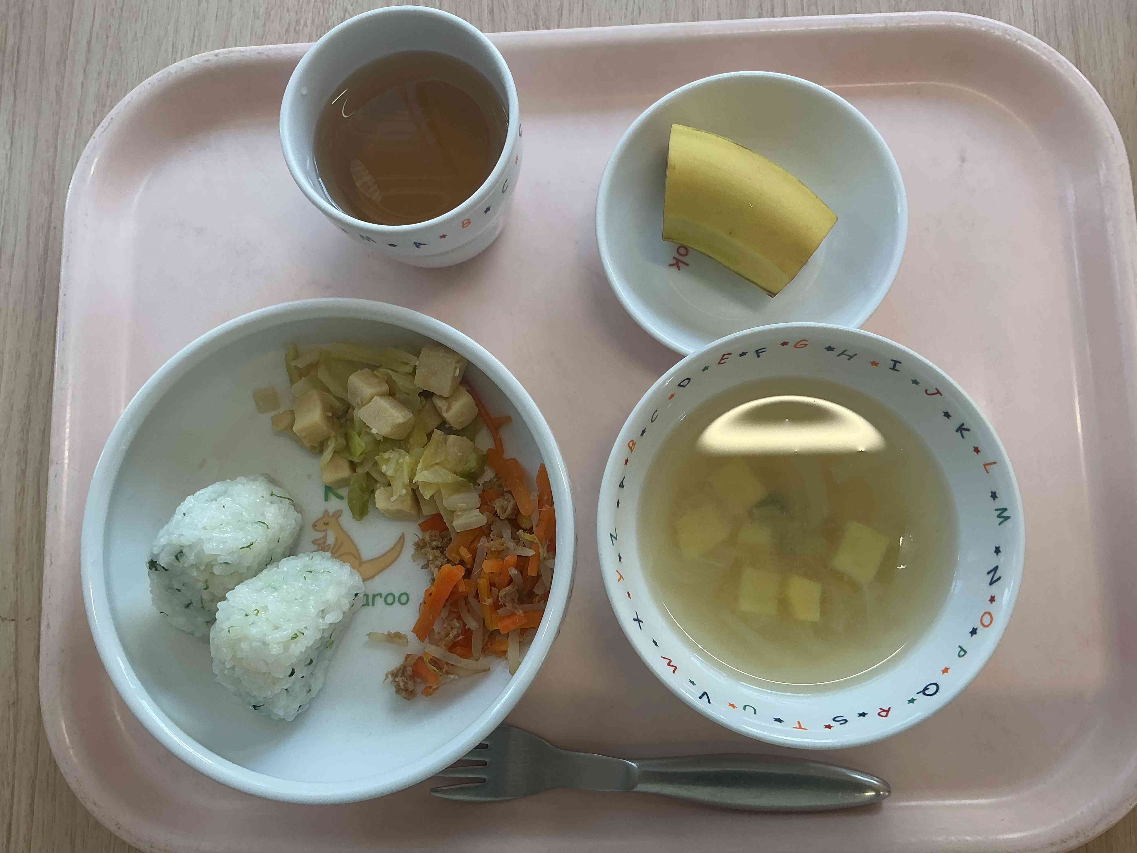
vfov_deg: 48.2
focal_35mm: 29
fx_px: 953
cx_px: 568
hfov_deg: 61.7
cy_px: 426
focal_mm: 3
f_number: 1.8
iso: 25
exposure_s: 1/120
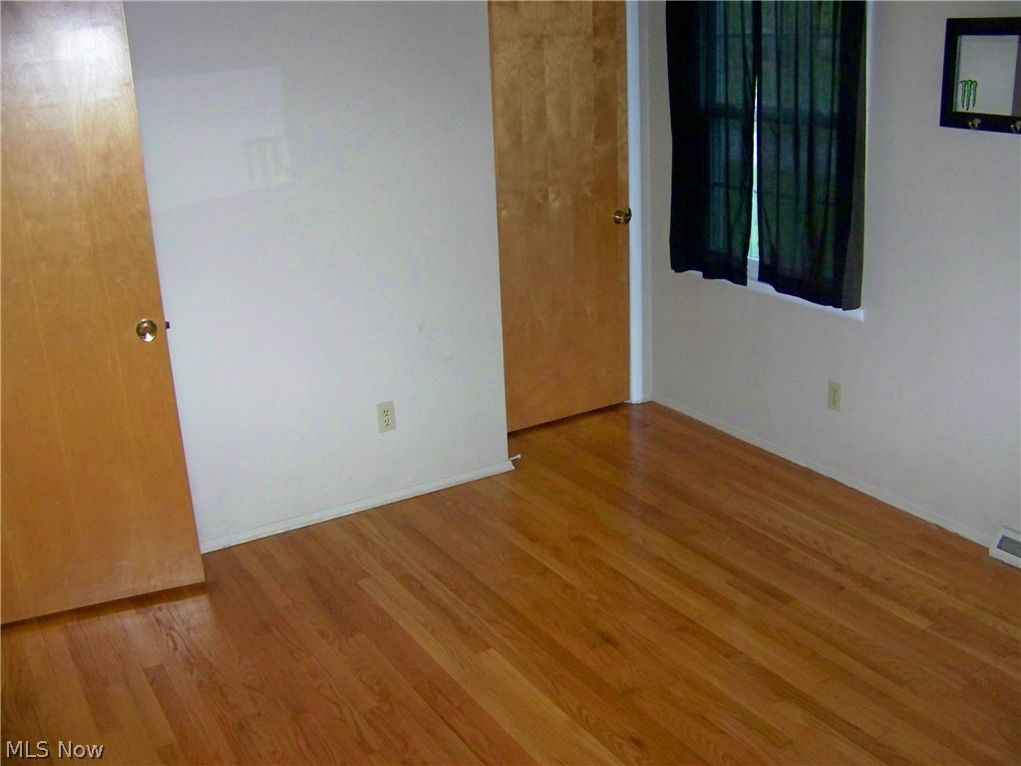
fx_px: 1062
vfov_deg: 39.7
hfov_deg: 51.4
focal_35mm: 36
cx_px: 510
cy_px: 383
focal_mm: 5.85
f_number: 2.8
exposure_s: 1/30
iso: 200
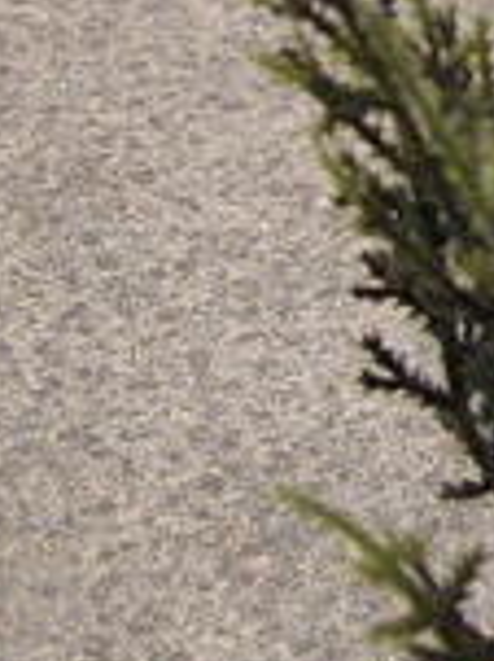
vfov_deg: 11.9
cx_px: 1091
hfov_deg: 8.5
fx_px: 3087
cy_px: -193
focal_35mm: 162
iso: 400
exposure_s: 1/27.8
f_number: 2.7
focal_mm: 7.5
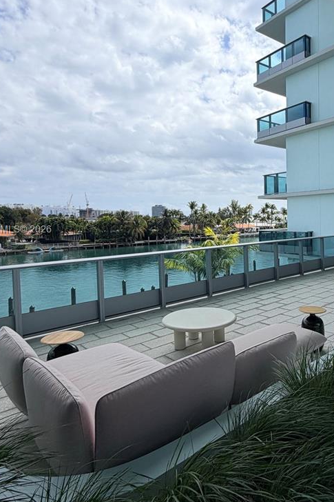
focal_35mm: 24
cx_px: 234
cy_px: 230
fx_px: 334
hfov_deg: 51.7
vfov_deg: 73.6
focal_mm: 2.22
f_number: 2.2
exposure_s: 1/1497
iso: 20
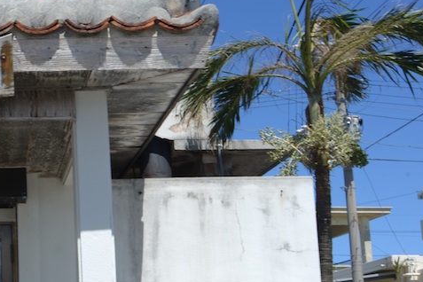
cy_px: 201
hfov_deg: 23.5
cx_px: -100
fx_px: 916
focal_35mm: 78
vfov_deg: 17.4
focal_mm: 31
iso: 63
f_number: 18
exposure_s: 1/50
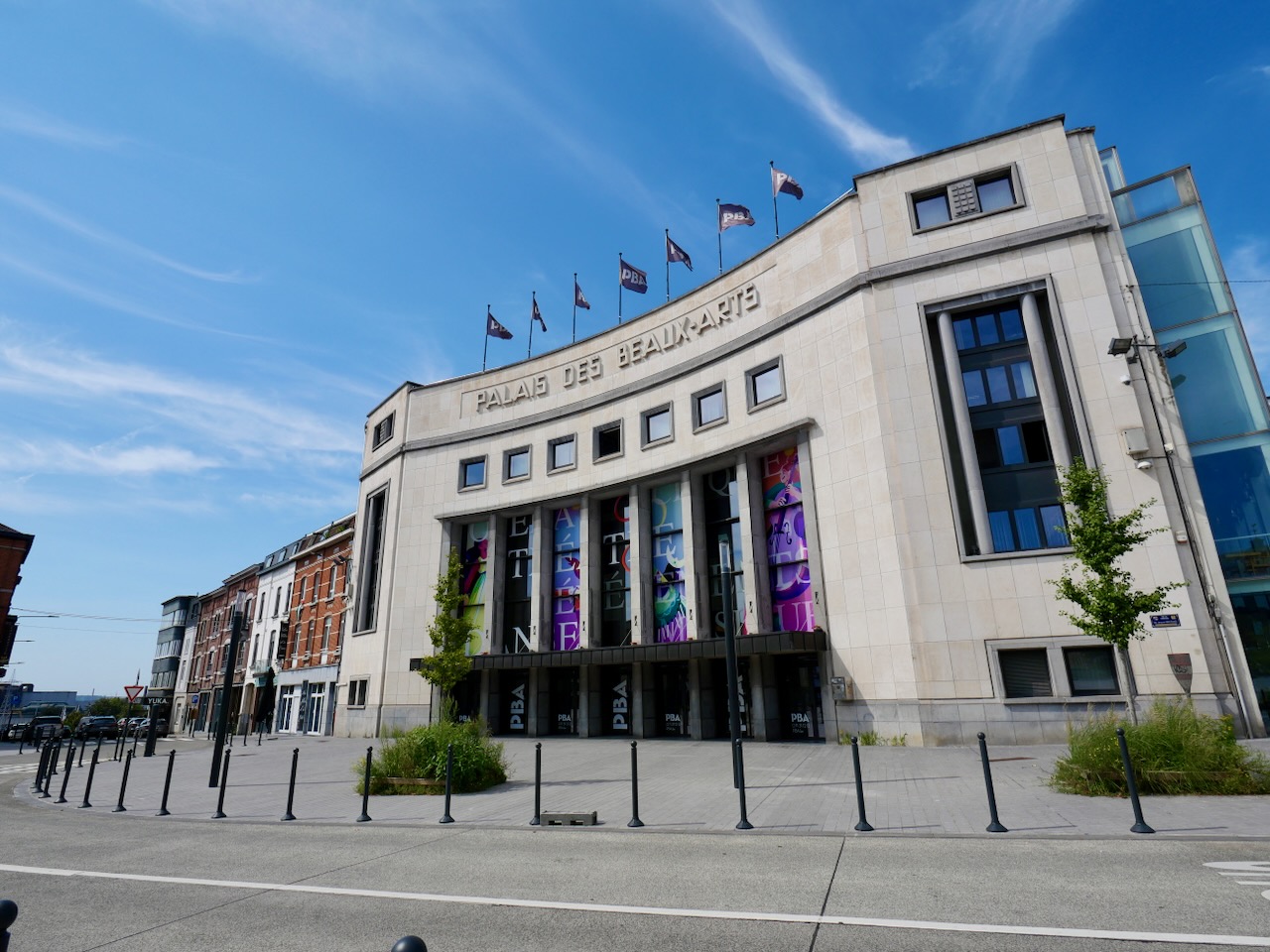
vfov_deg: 71.6
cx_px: 635
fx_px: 660
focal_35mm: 18
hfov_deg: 87.8
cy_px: 476
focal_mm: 9
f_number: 5.6
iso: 200
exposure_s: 1/1300
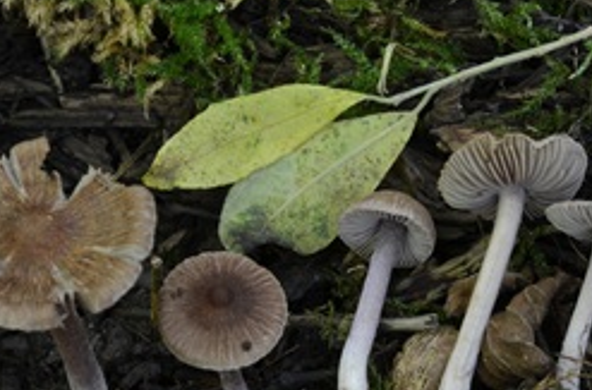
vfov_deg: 14.0
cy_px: 287
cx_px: 285
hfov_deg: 21.1
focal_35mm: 97
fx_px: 1590
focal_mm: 40
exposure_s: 1.6
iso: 100
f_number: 16
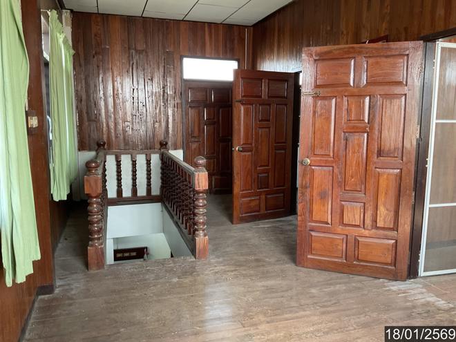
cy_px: 171
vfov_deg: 48.2
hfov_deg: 61.7
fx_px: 382
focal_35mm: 29
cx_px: 228
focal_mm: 3
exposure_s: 1/60
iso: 160
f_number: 1.8
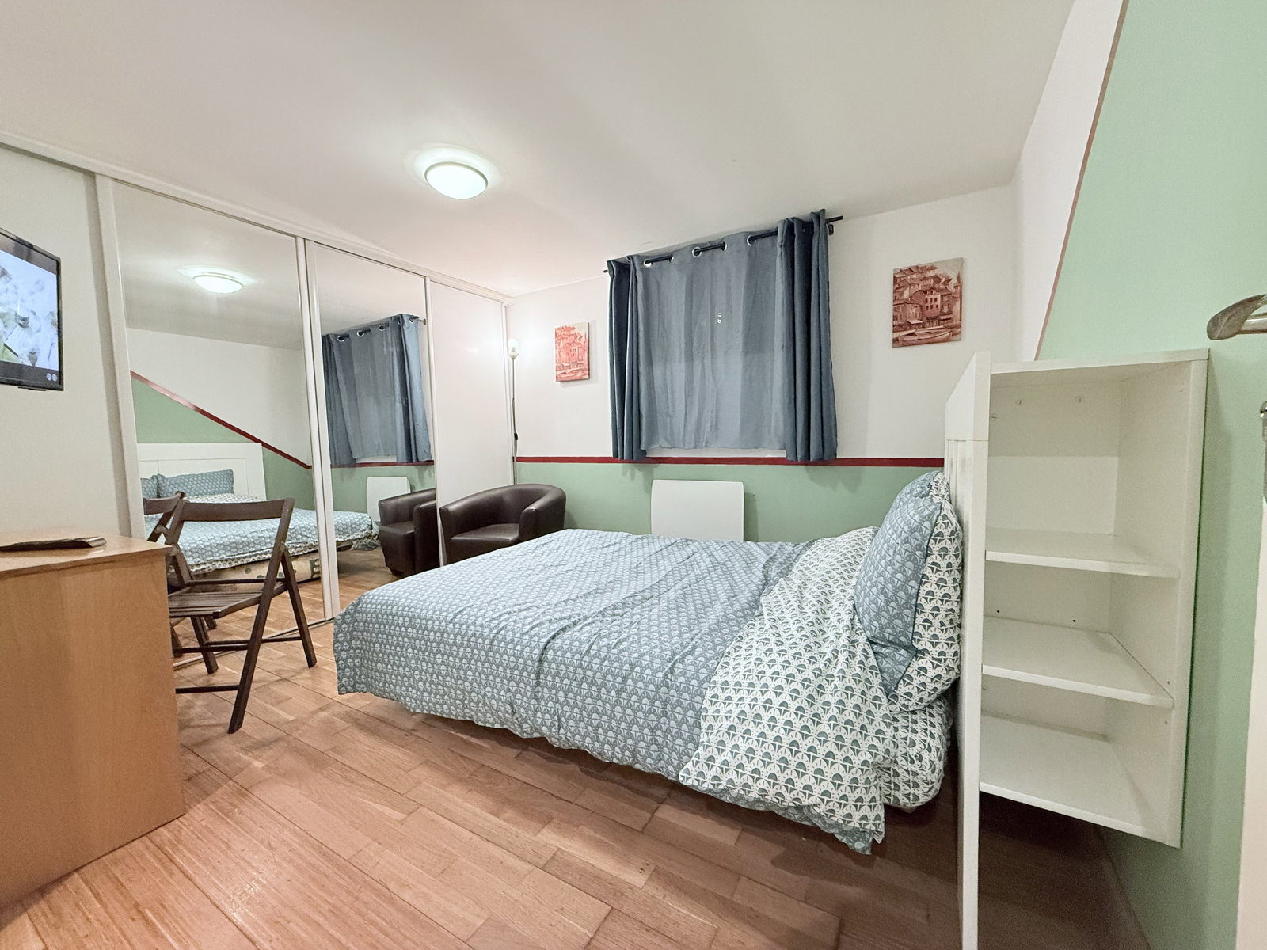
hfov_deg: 102.1
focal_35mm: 14
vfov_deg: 85.7
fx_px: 512
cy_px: 475
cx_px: 634
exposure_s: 1/50
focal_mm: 2.22
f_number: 2.2
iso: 400
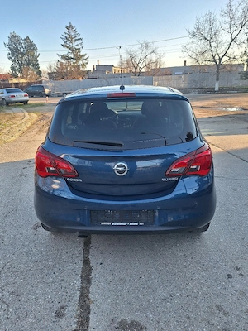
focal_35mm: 23
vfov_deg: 73.9
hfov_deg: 58.9
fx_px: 220
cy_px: 166
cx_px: 124
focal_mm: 5.54
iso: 40
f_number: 1.8
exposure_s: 1/357
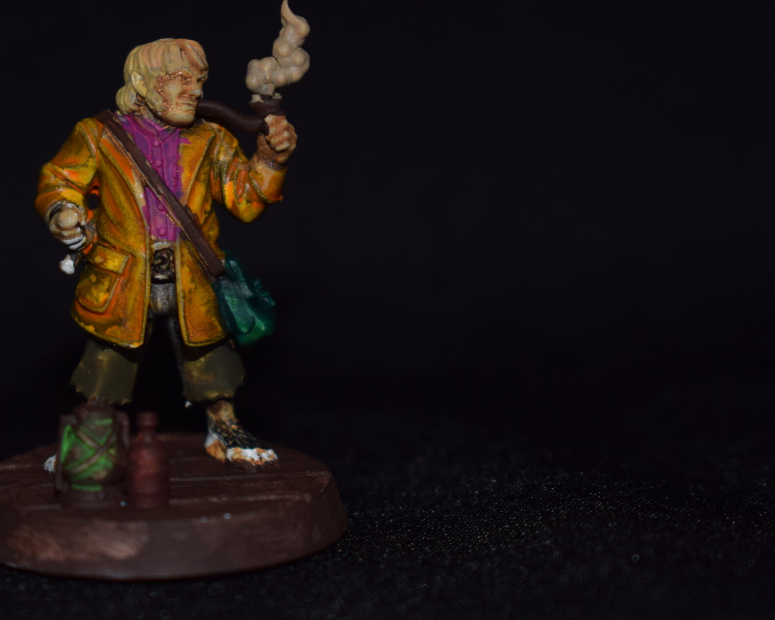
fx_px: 2885
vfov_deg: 12.3
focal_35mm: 126
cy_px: 205
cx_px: 173
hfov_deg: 15.2
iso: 100
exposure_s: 1/30
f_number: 5.6
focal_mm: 55
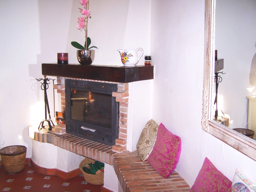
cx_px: 128
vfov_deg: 37.7
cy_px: 96
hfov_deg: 49.0
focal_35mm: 38
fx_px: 281
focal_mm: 6.3
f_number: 2.8
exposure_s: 1/60
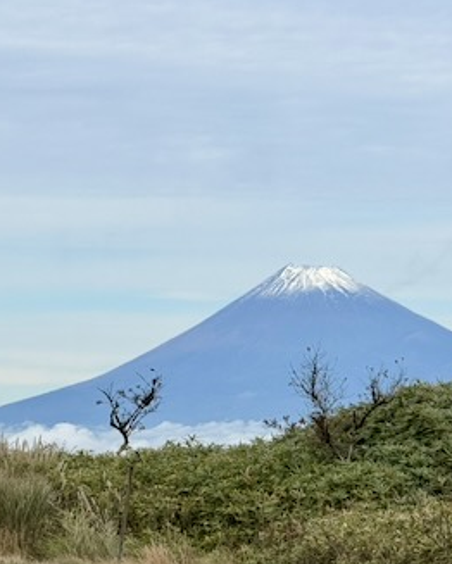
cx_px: 409
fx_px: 3592
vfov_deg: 9.0
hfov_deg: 7.2
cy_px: 348
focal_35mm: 215
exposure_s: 1/631
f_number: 2.8
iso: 20
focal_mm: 16.89
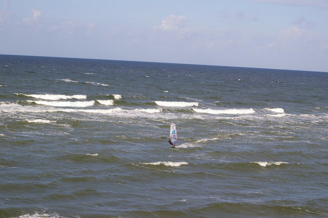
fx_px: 751
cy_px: 109
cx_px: 164
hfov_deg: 24.6
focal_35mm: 82
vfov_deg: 16.5
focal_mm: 55
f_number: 9.5
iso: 200
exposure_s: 1/350
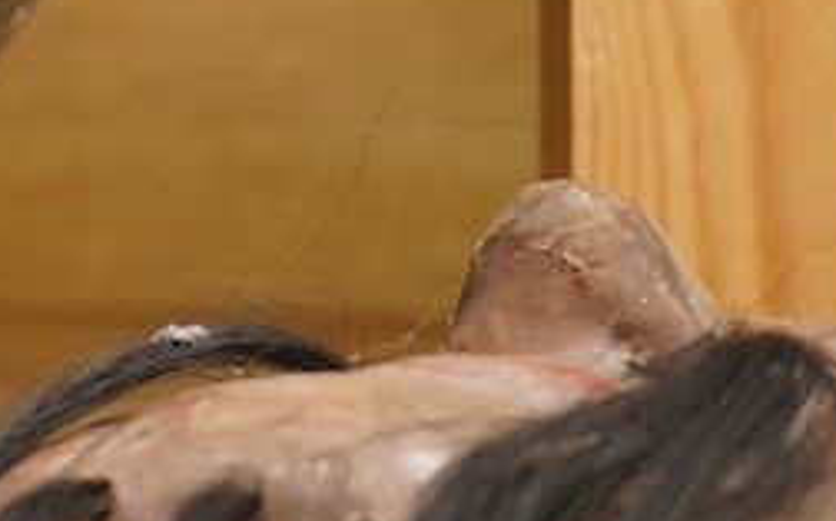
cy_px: -342
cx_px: -858
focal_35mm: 205
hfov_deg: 9.5
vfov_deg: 6.3
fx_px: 4666
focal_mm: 30
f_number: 5.6
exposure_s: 1/160
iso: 2500
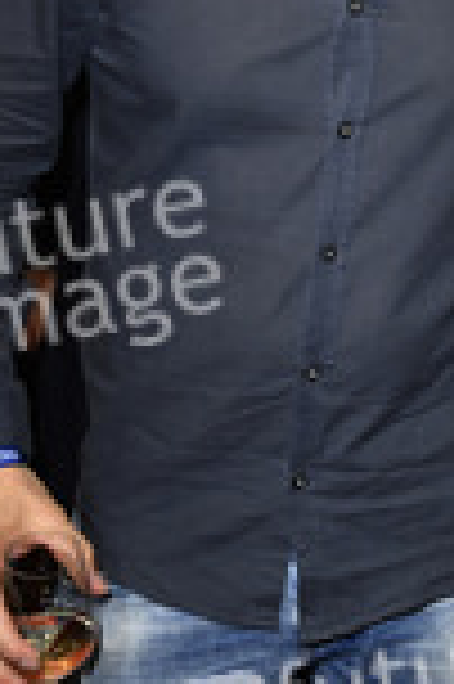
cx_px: 481
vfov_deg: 24.9
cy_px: 63
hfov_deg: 16.8
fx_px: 1498
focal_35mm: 79
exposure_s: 1/60
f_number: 5.6
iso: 3200
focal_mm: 30
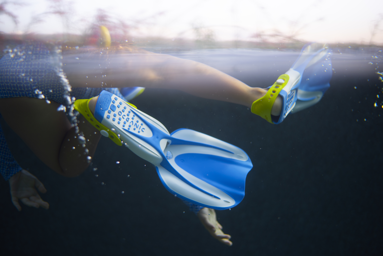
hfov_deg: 39.6
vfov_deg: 27.0
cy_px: 128
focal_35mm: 50
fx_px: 532
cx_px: 192
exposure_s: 1/1000
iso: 125
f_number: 1.8
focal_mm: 50
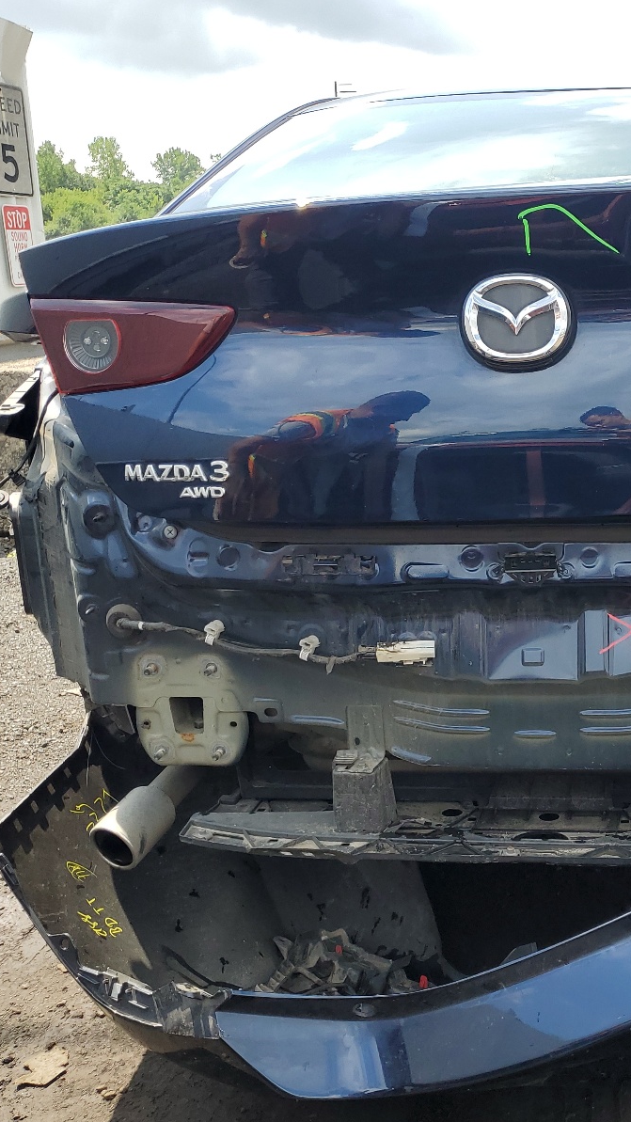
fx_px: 1130
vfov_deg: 52.8
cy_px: 561
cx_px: 589
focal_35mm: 38
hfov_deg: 29.7
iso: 50
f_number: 1.5
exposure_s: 1/1250
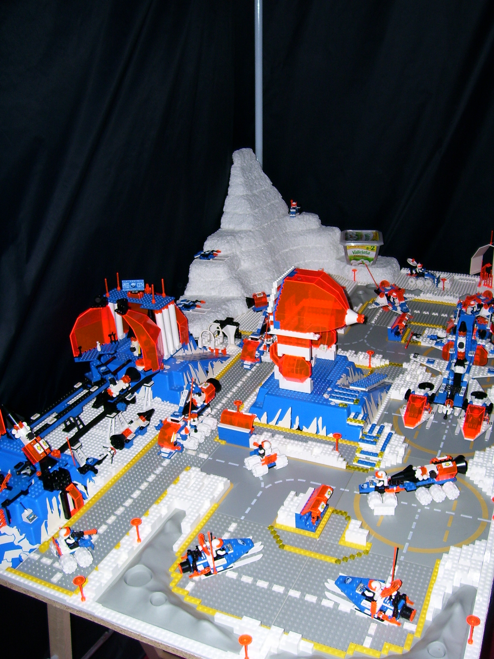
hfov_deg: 41.8
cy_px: 330
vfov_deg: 54.0
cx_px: 247
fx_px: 647
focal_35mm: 34
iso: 80
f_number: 2.7
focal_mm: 5.6
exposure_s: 1/60
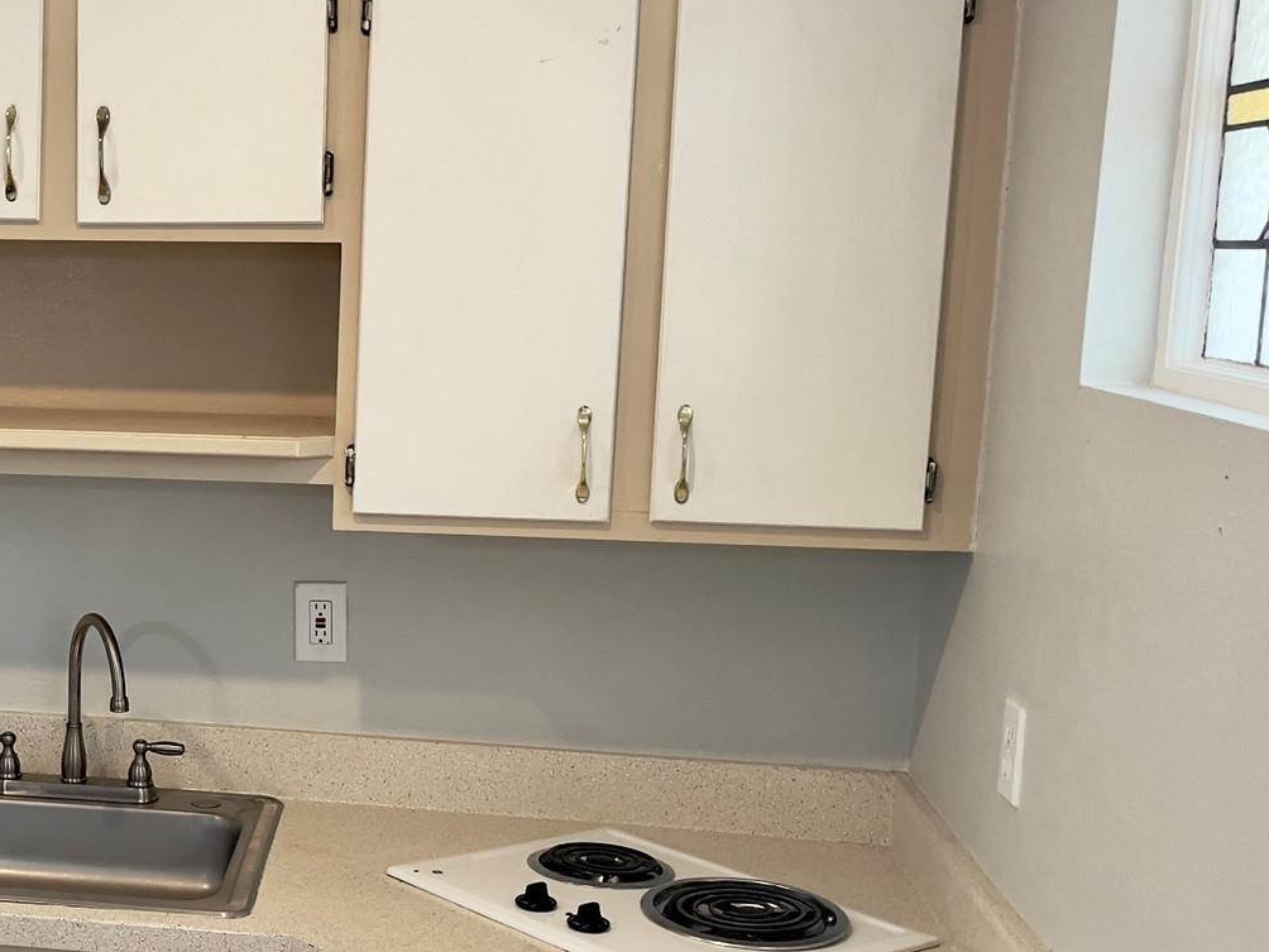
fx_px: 1870
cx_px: 85
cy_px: 549
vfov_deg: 28.5
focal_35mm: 51
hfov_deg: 34.9
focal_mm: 5.1
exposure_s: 1/60
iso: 100
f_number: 1.6
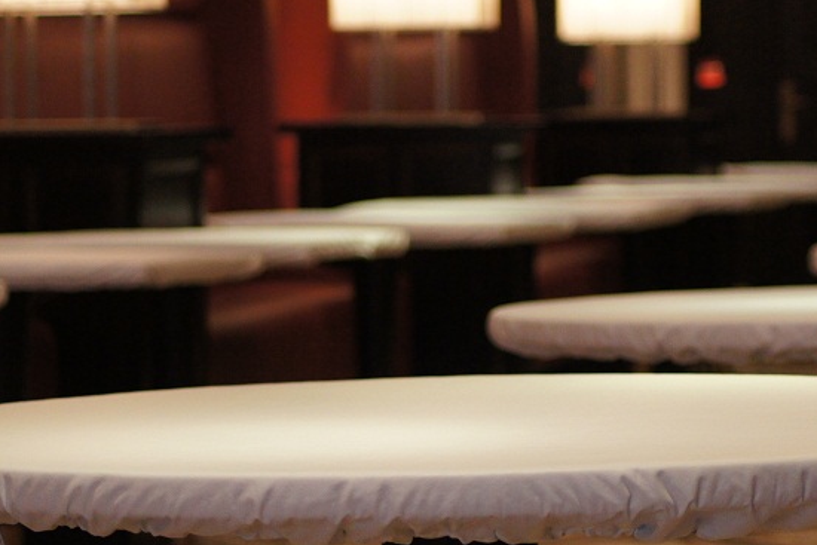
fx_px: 3950
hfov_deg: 11.8
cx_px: 533
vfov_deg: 7.9
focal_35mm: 174
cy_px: 367
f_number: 4
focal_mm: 70
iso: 1600
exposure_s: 1/100
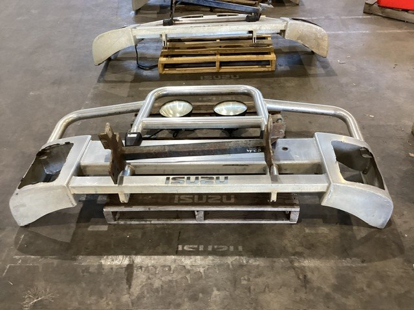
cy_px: 155
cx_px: 207
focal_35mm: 31
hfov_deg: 58.4
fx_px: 371
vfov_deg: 45.4
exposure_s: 1/50
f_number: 2.4
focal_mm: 3.3
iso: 250
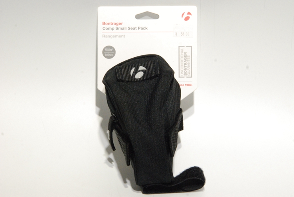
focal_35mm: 128
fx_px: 1042
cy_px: 98
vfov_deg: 10.8
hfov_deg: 16.1
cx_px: 147
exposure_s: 1/25
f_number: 13
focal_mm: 85
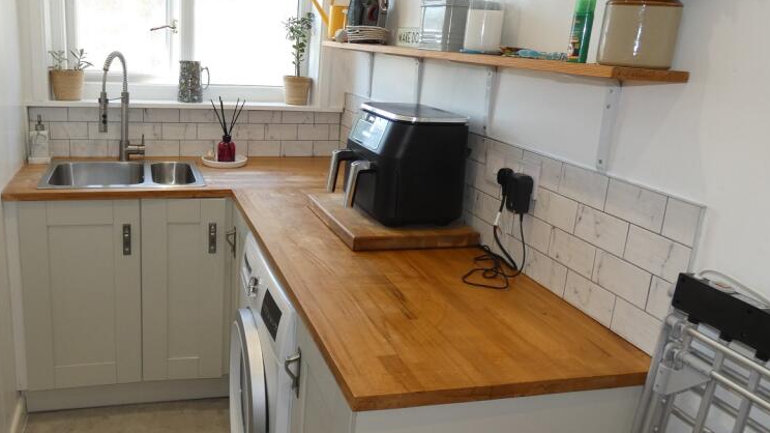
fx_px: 612
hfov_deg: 63.6
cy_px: 193
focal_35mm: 30
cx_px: 302
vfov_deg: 38.9
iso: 100
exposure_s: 1/60
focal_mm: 3.6
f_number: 2.8
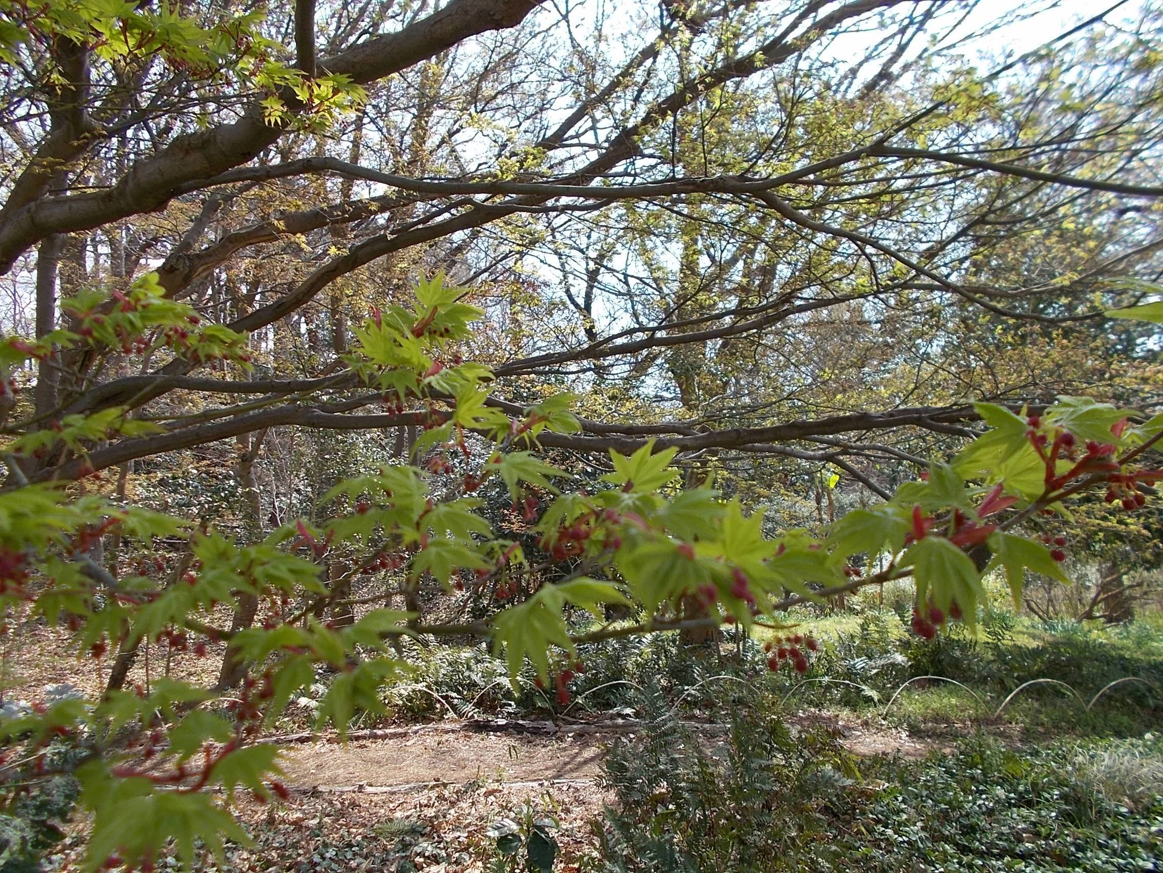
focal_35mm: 26
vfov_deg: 53.1
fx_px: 874
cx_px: 582
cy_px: 436
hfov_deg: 67.3
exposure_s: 1/320
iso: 80
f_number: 3.2
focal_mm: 4.6
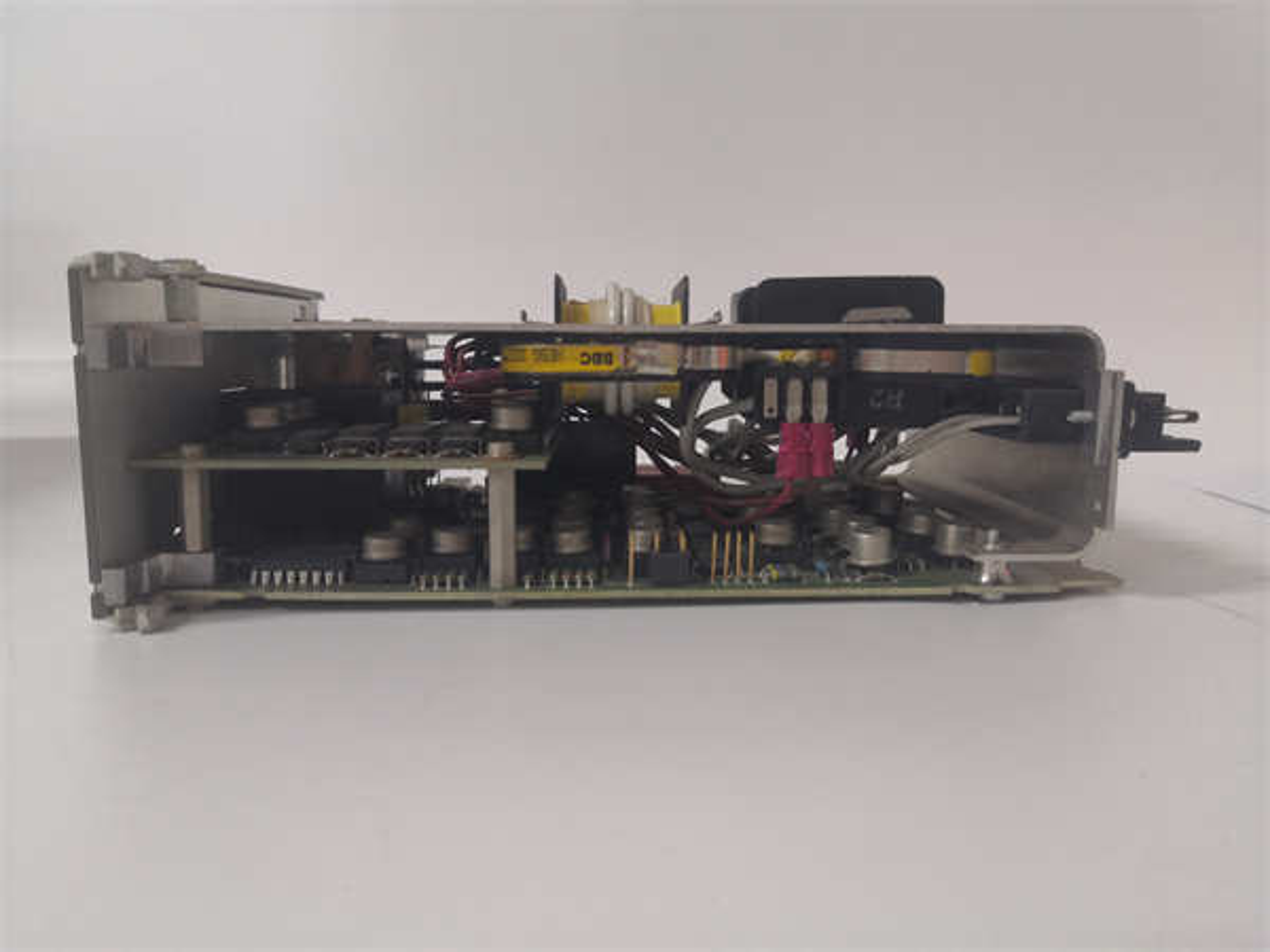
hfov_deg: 65.3
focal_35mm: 27
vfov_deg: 51.4
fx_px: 991
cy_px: 476
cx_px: 635
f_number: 1.8
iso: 250
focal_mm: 3.95
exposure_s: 1/50
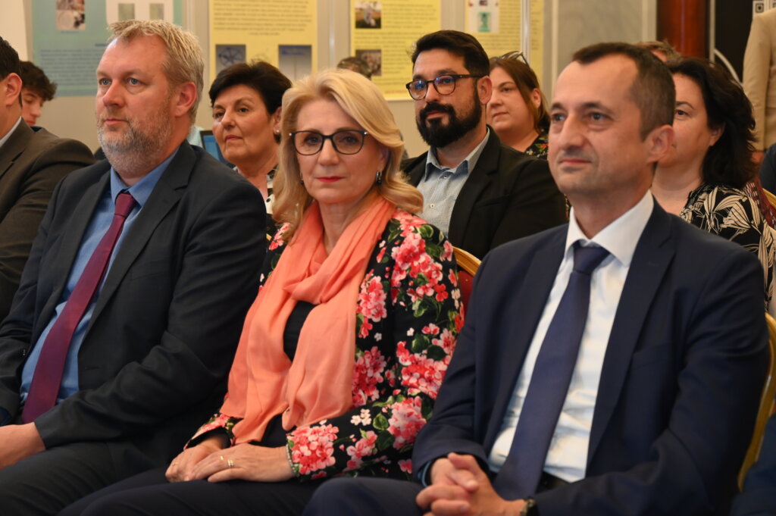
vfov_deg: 17.7
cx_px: 388
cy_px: 258
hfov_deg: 26.3
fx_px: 1658
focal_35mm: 77
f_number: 6.3
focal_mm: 77
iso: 2500
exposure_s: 1/80
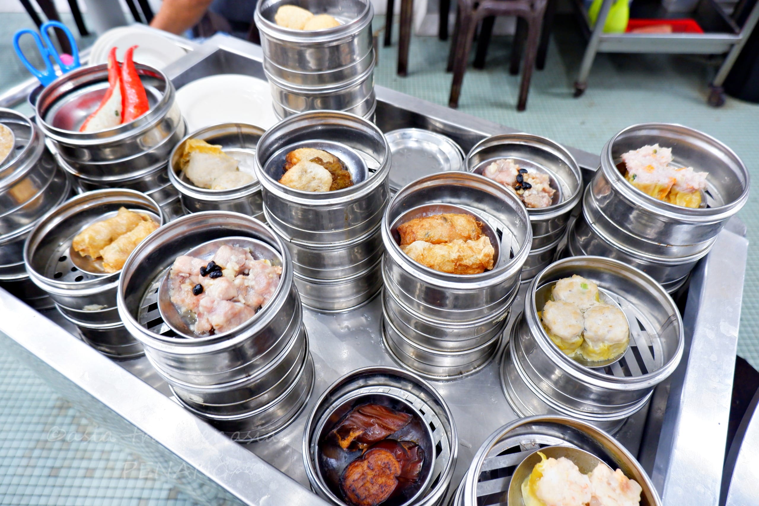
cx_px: 380
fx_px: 485
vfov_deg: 55.1
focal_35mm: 23
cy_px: 253
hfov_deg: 76.1
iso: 1000
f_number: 3.5
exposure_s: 1/34
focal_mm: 15
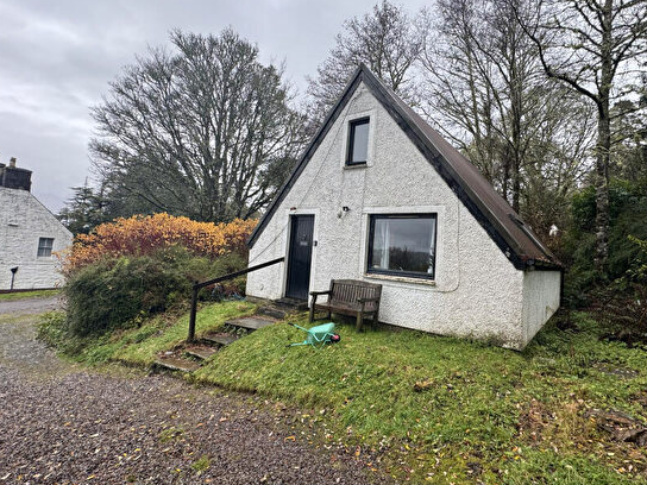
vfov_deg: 71.6
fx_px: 336
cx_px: 352
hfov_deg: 87.5
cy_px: 231
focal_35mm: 18
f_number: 2.2
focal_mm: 2.22
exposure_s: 1/99
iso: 64
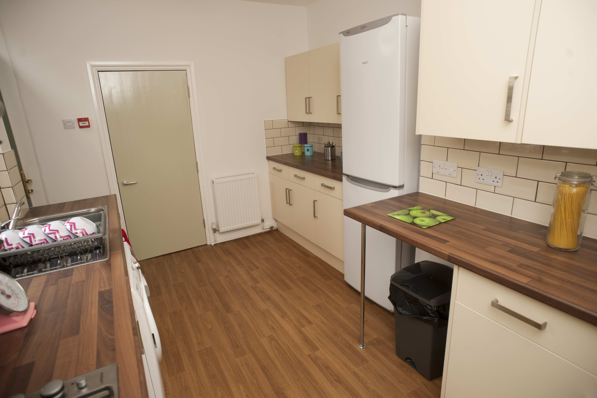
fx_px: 332
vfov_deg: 61.9
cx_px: 298
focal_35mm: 20
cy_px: 199
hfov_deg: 84.0
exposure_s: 1/60
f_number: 5
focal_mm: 20
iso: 200
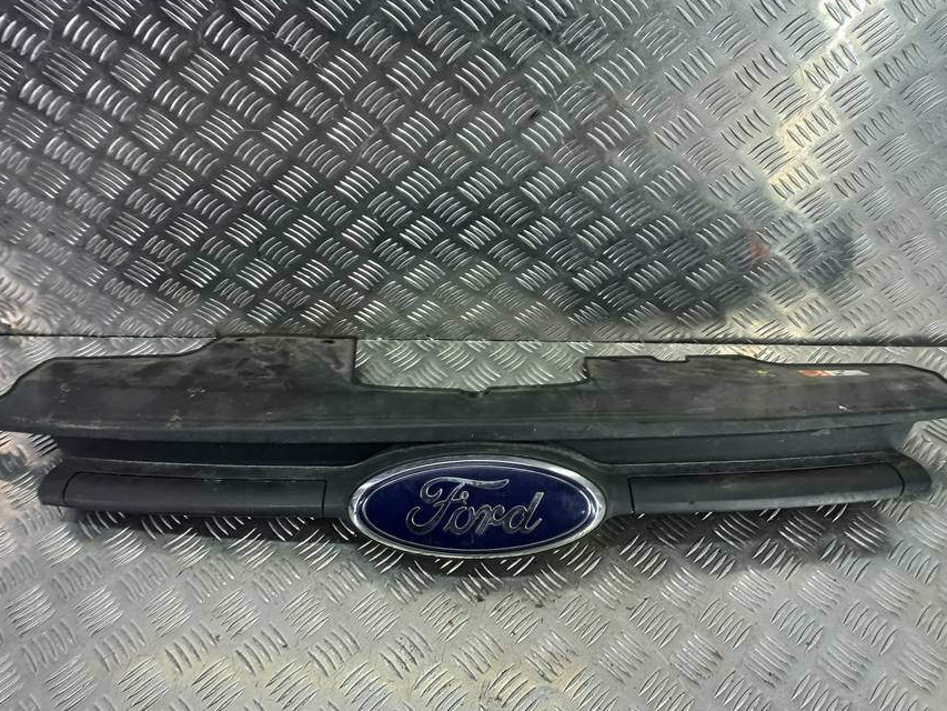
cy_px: 307
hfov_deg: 60.0
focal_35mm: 30
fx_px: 821
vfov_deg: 46.7
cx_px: 467
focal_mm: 4.6
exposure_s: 1/60
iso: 64
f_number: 1.8
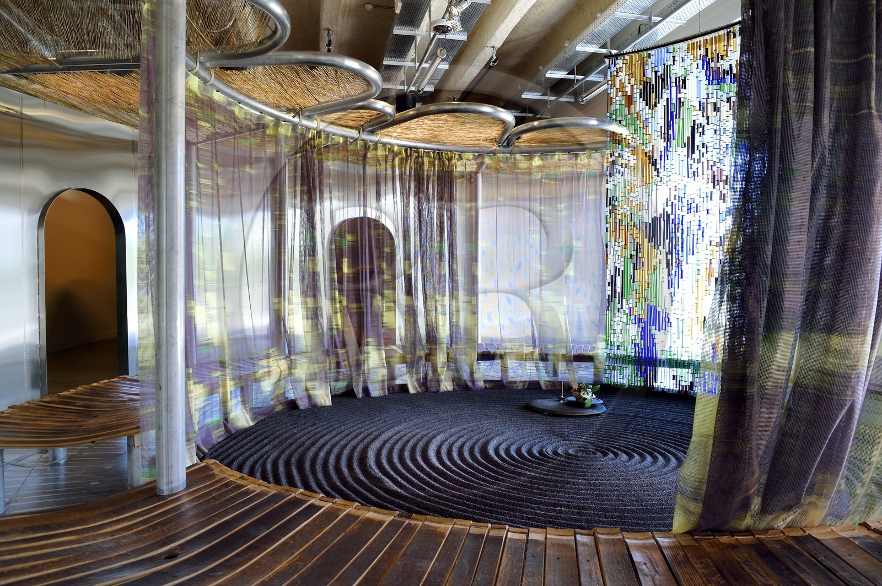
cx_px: 441
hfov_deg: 73.8
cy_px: 293
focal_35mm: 24
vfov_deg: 53.1
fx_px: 588
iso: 800
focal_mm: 24
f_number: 6.3
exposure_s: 1/30
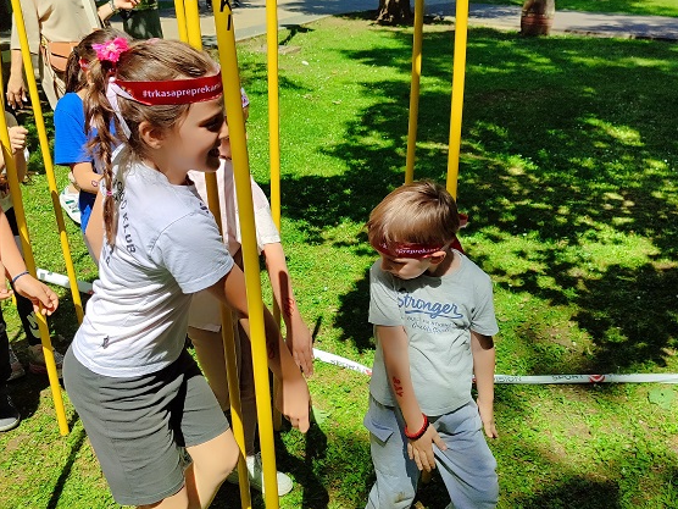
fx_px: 705
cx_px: 329
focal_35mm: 36
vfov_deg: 39.6
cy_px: 231
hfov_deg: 51.3
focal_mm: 5.95
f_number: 1.89
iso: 50
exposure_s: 1/973
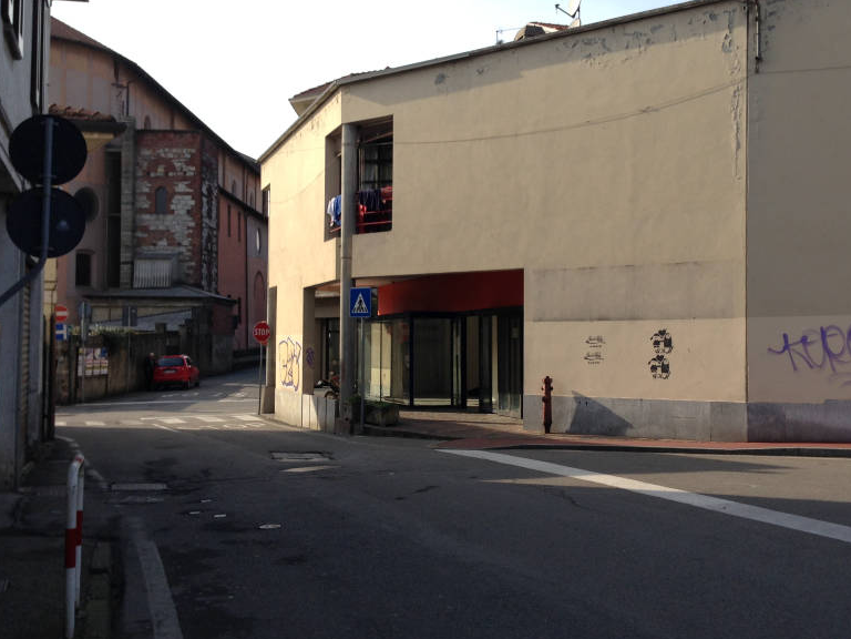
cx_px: 483
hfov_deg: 42.8
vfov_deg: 32.9
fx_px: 1082
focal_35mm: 44
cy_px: 308
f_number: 2.4
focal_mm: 4.12
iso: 50
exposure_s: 1/903
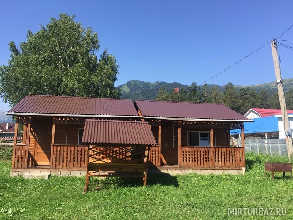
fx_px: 245
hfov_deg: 61.7
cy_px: 110
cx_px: 146
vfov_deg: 48.2
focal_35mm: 29
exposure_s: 1/1014
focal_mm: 4.15
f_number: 2.2
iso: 32
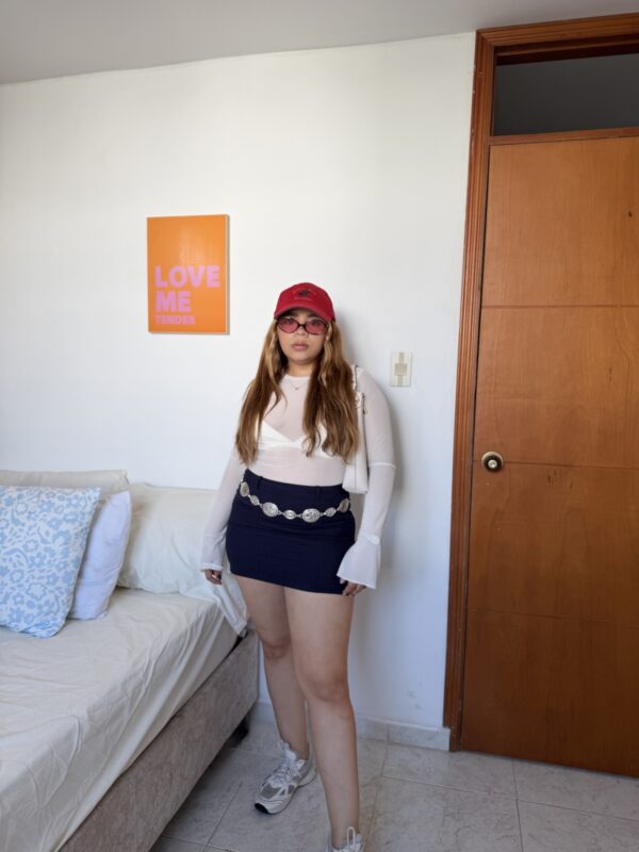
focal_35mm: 24
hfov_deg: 56.8
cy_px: 426
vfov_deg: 71.6
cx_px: 320
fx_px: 591
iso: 64
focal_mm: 6.76
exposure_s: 1/121
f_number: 1.78
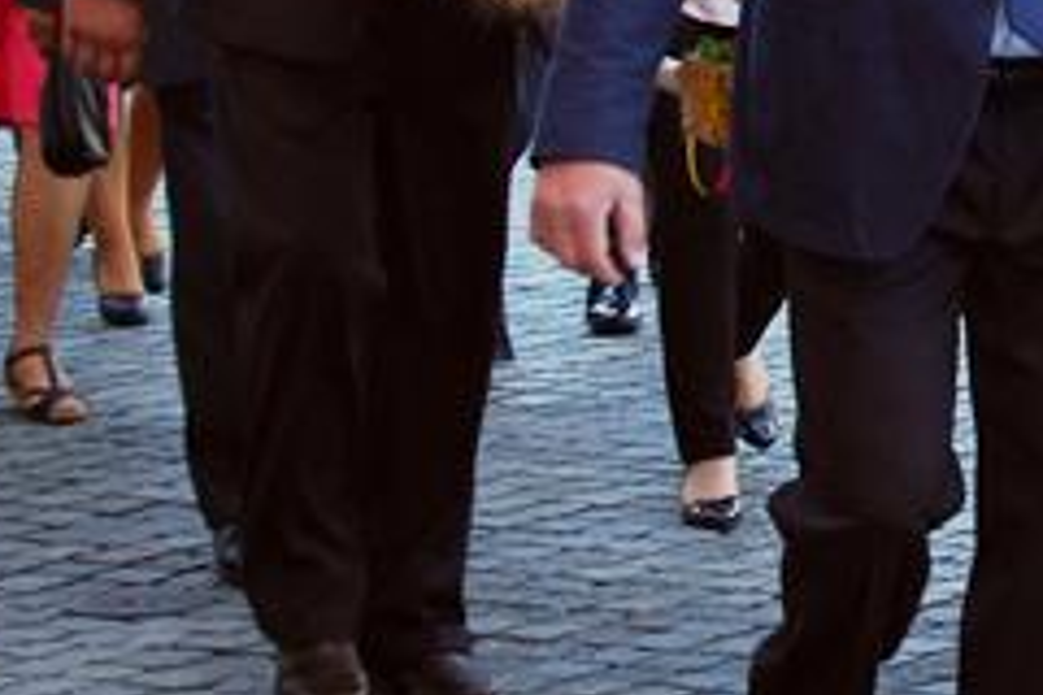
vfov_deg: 6.6
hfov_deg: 9.9
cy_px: -28
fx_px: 5975
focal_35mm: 206
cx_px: 1099
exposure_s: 1/125
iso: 250
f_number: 5.6
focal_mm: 55
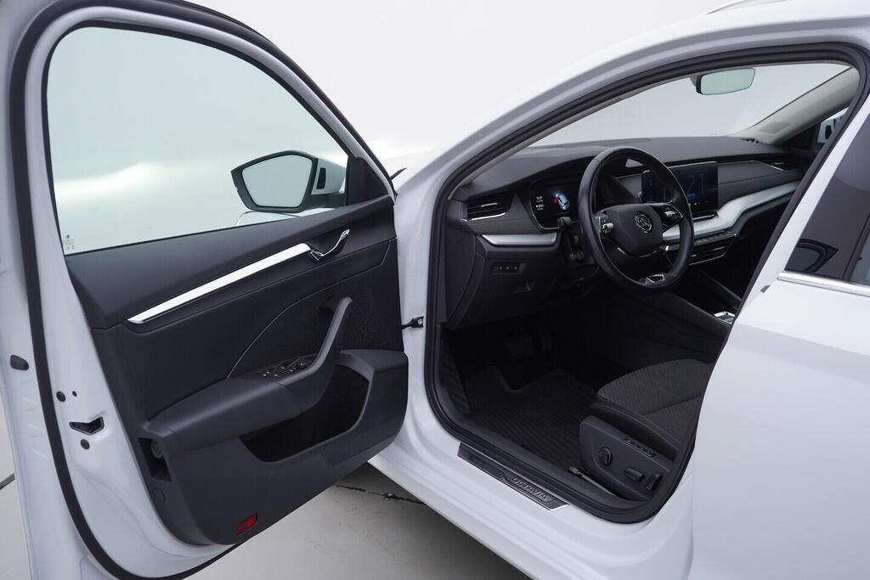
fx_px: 870
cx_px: 435
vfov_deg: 36.9
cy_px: 290
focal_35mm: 36
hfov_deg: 53.1
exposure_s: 1/60
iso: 125
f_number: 4
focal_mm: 24
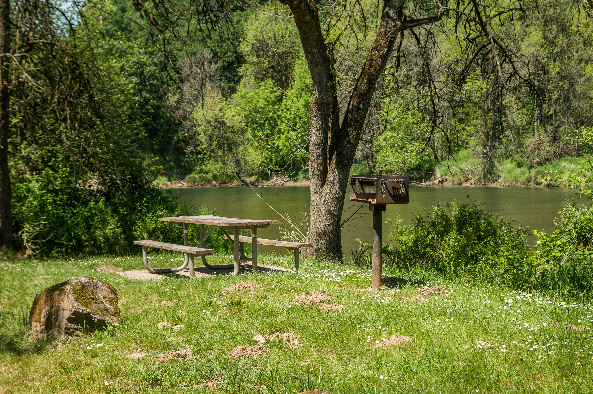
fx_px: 987
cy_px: 197
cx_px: 296
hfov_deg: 33.4
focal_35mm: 60
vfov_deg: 22.6
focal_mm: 40
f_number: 5
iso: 100
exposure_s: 1/250
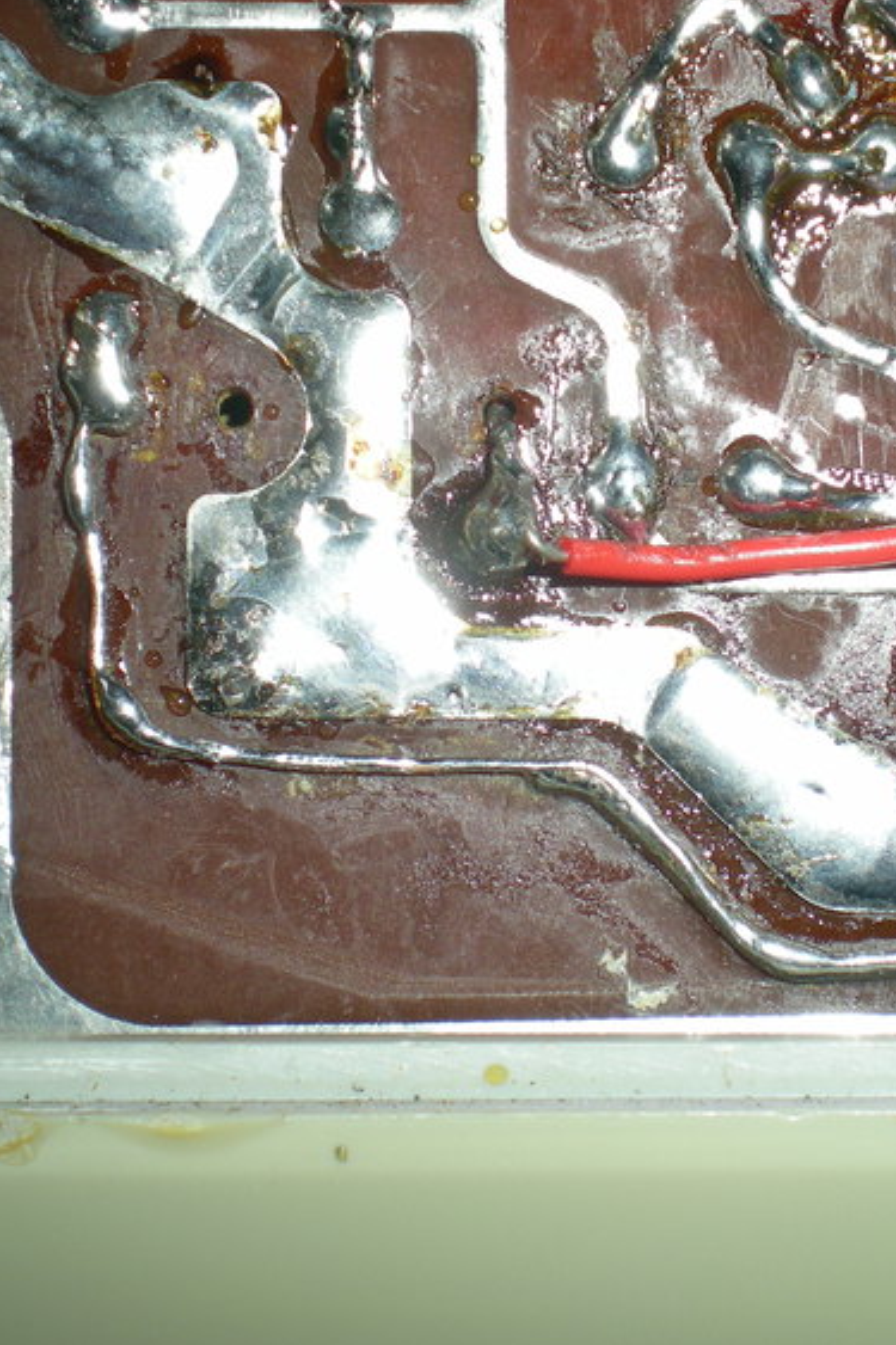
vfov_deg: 31.0
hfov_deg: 20.9
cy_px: 698
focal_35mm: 65
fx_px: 2428
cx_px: 569
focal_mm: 7.4
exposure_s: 1/60
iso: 50
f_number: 4.9
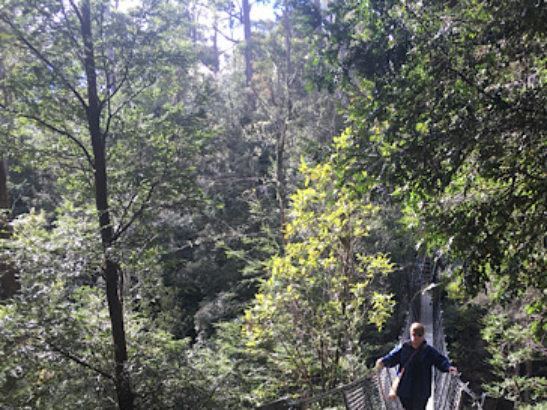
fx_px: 806
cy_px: 359
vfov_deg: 27.6
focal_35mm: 51
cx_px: 415
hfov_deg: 36.6
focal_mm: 4.15
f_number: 2.2
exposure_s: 1/194
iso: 25
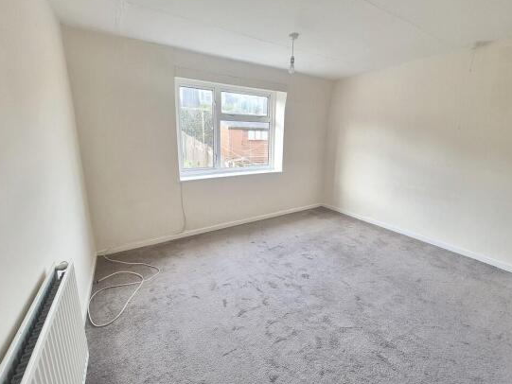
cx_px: 252
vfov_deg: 85.7
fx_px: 207
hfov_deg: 102.0
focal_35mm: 14
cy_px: 185
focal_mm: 1.7
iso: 64
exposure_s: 1/50
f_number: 2.2
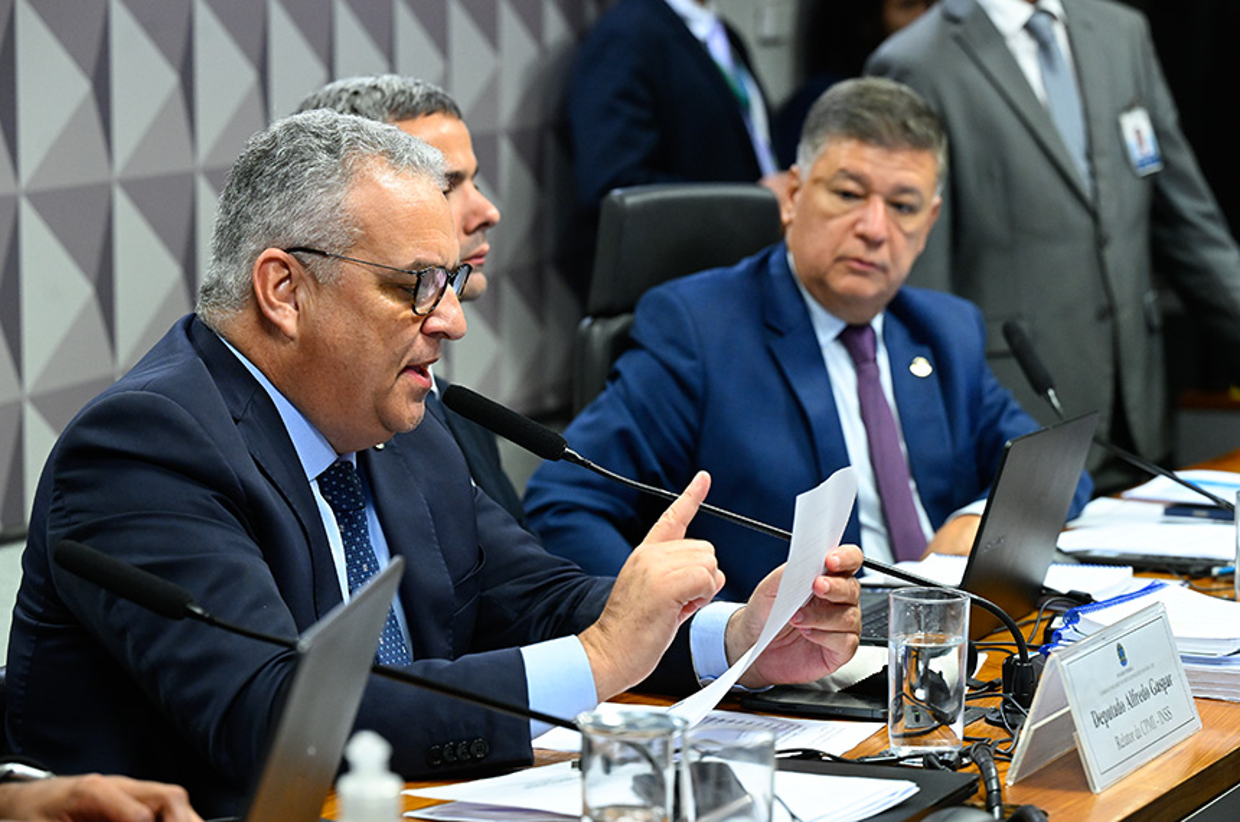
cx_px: 620
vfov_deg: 13.0
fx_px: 3610
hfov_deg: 19.5
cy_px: 411
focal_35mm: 105
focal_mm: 105
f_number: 5
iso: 4000
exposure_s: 1/160
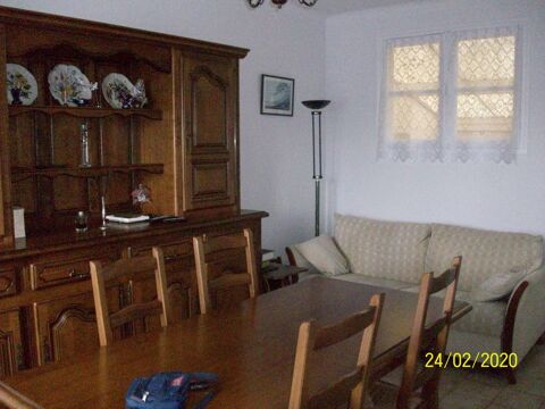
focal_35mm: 34
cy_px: 204
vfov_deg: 41.8
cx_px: 272
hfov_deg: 54.0
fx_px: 535
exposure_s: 1/128
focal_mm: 5.7
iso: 800
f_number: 2.8
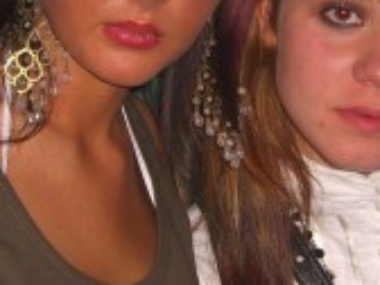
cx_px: 269
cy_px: 120
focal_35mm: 136
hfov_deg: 14.5
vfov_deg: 10.9
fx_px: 1493
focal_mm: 7.9
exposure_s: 1/60
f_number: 2.8
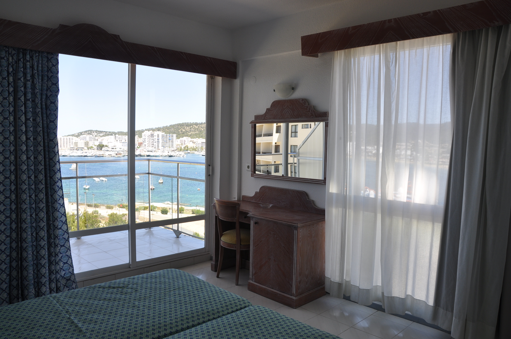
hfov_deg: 67.4
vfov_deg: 47.8
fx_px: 383
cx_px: 256
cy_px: 170
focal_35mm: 27
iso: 200
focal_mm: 18
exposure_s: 1/160
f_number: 9
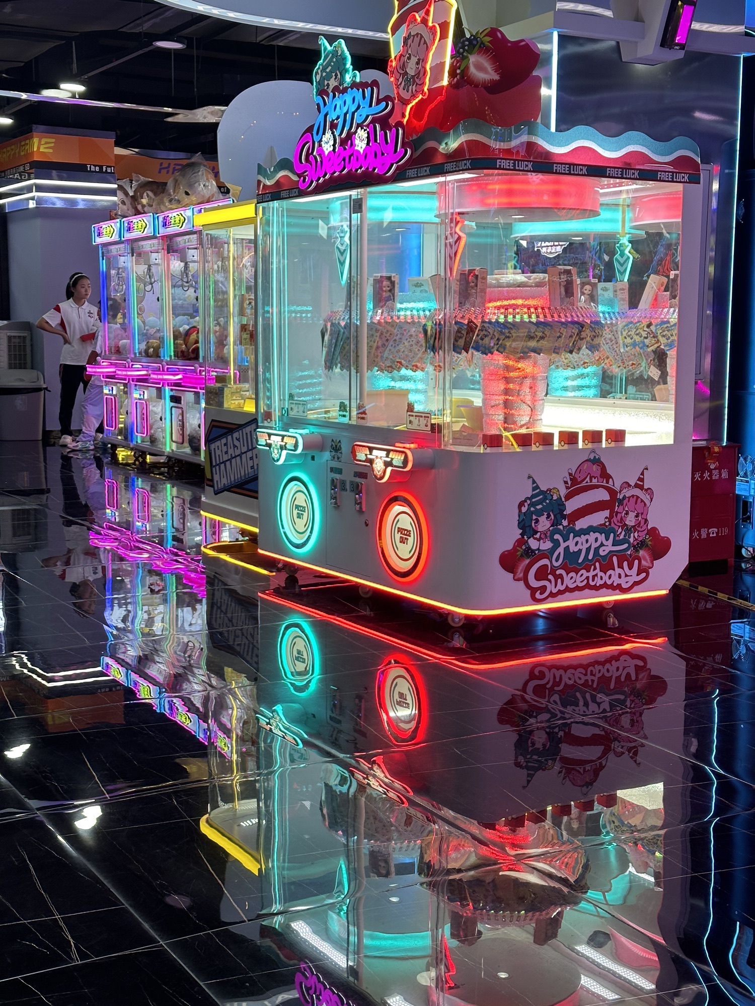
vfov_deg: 39.7
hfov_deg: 30.3
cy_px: 503
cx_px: 378
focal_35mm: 48
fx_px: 1396
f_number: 1.78
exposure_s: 1/100
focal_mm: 6.86
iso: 64
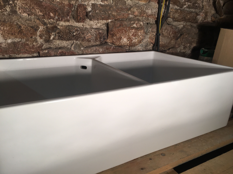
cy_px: 87
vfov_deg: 48.2
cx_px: 116
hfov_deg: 61.7
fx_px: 195
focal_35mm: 29
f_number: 2.2
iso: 32
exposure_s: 1/50
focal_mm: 4.15
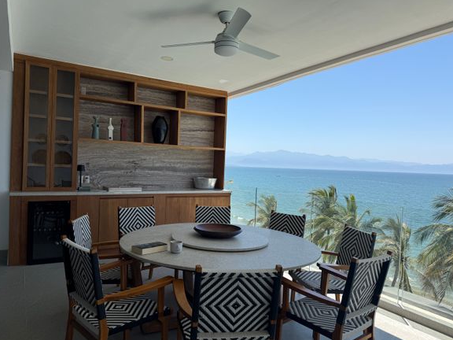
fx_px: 327
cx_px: 218
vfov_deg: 54.9
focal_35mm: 25
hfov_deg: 69.4
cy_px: 169
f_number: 1.78
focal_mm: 6.76
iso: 80
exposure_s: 1/3759
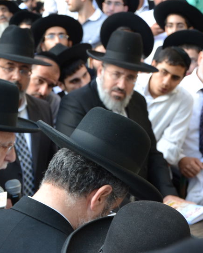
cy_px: 153
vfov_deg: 16.6
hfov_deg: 13.2
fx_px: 871
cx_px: 32
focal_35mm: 116
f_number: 5
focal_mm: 32
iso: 400
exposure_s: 1/80
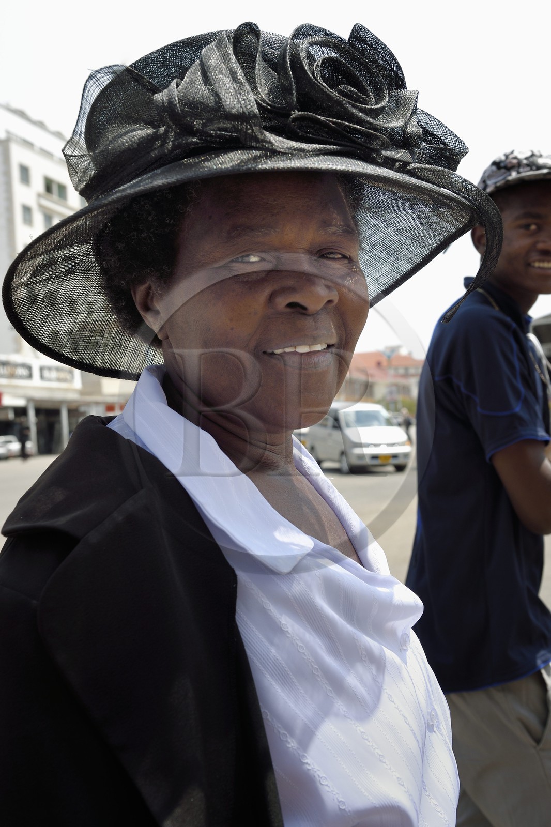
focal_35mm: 45
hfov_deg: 29.9
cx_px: 276
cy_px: 414
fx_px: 1033
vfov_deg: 43.6
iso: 400
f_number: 9
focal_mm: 45
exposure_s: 1/400
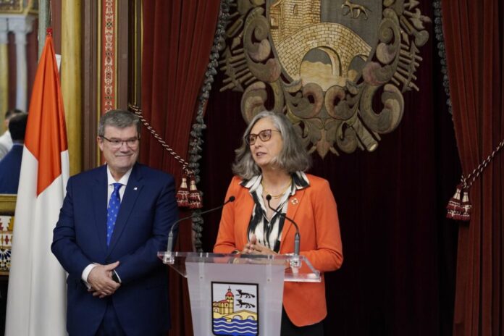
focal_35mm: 85
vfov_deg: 16.1
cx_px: 252
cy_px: 168
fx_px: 1190
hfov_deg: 23.9
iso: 2500
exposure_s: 1/320
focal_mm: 85
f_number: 3.2
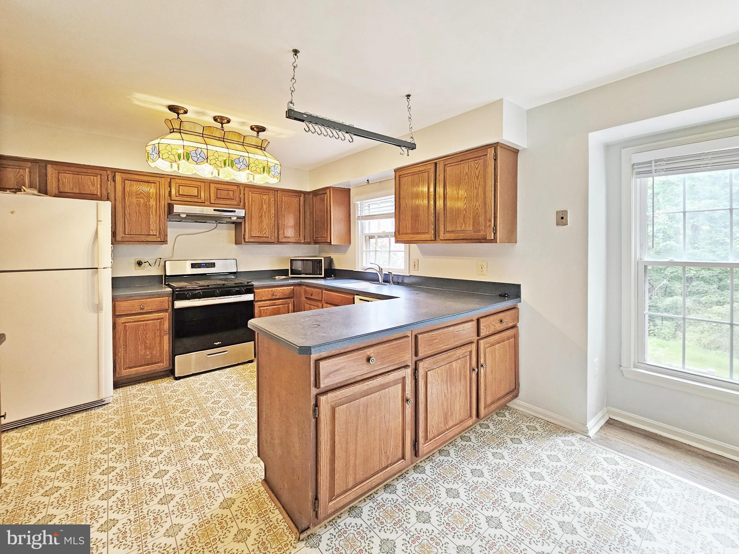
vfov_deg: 89.9
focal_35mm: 13
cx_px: 370
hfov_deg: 106.2
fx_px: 278
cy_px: 277
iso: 125
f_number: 2.2
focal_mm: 2.2
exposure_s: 1/60
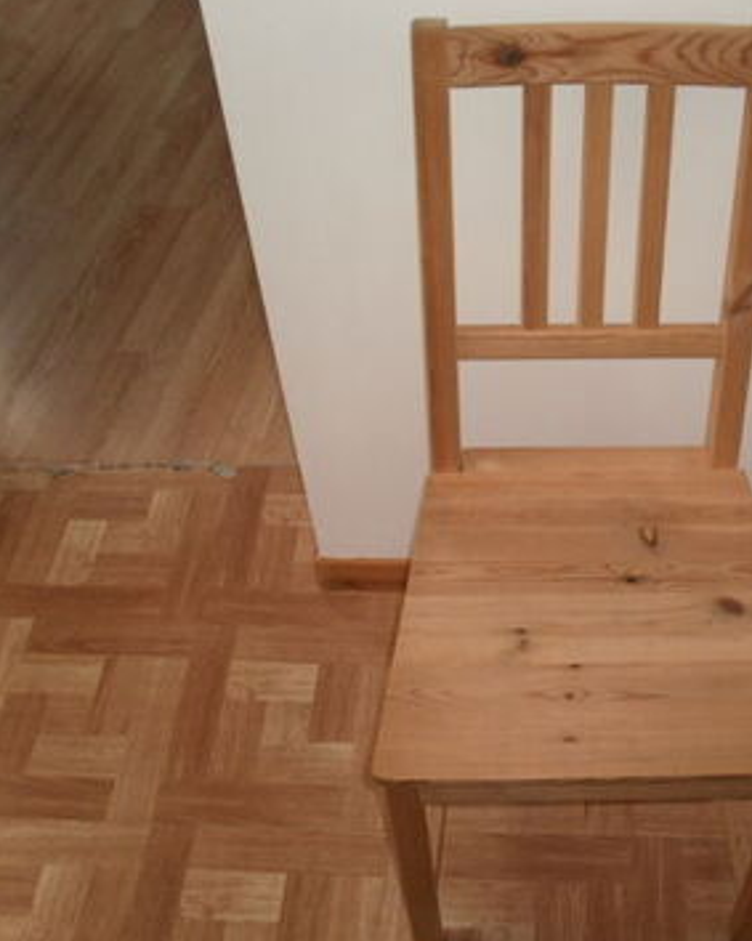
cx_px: 542
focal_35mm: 41
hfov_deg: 35.8
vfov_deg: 44.8
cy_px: 465
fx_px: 1141
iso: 125
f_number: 2.9
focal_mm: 5.45
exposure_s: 1/30
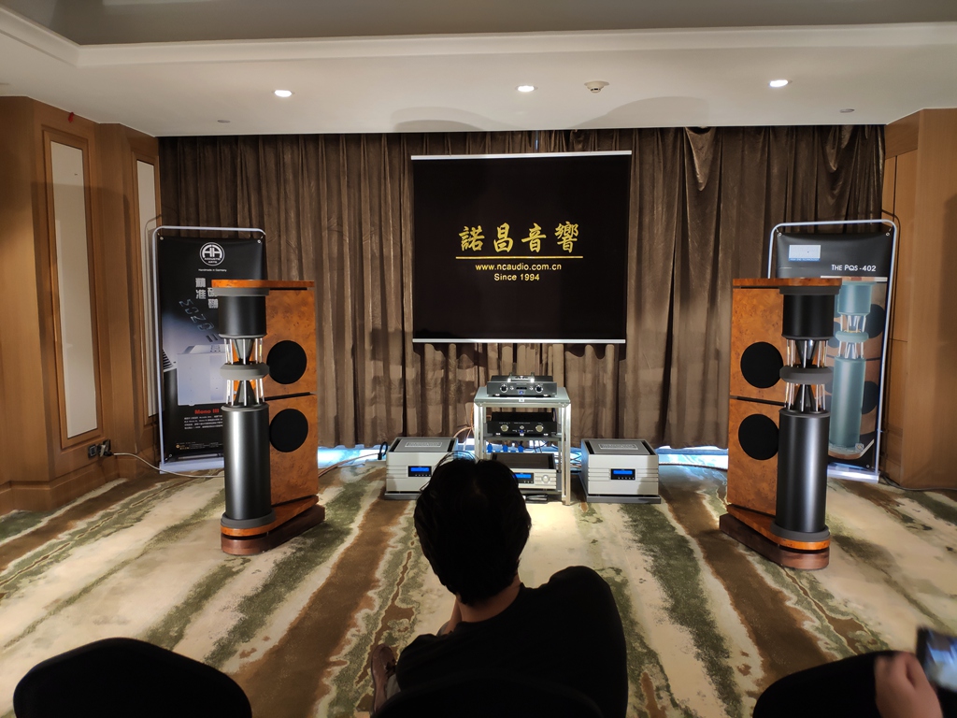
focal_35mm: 21
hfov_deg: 79.0
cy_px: 359
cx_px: 478
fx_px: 581
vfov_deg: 63.4
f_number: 1.8
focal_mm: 4.22
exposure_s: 1/50
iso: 320
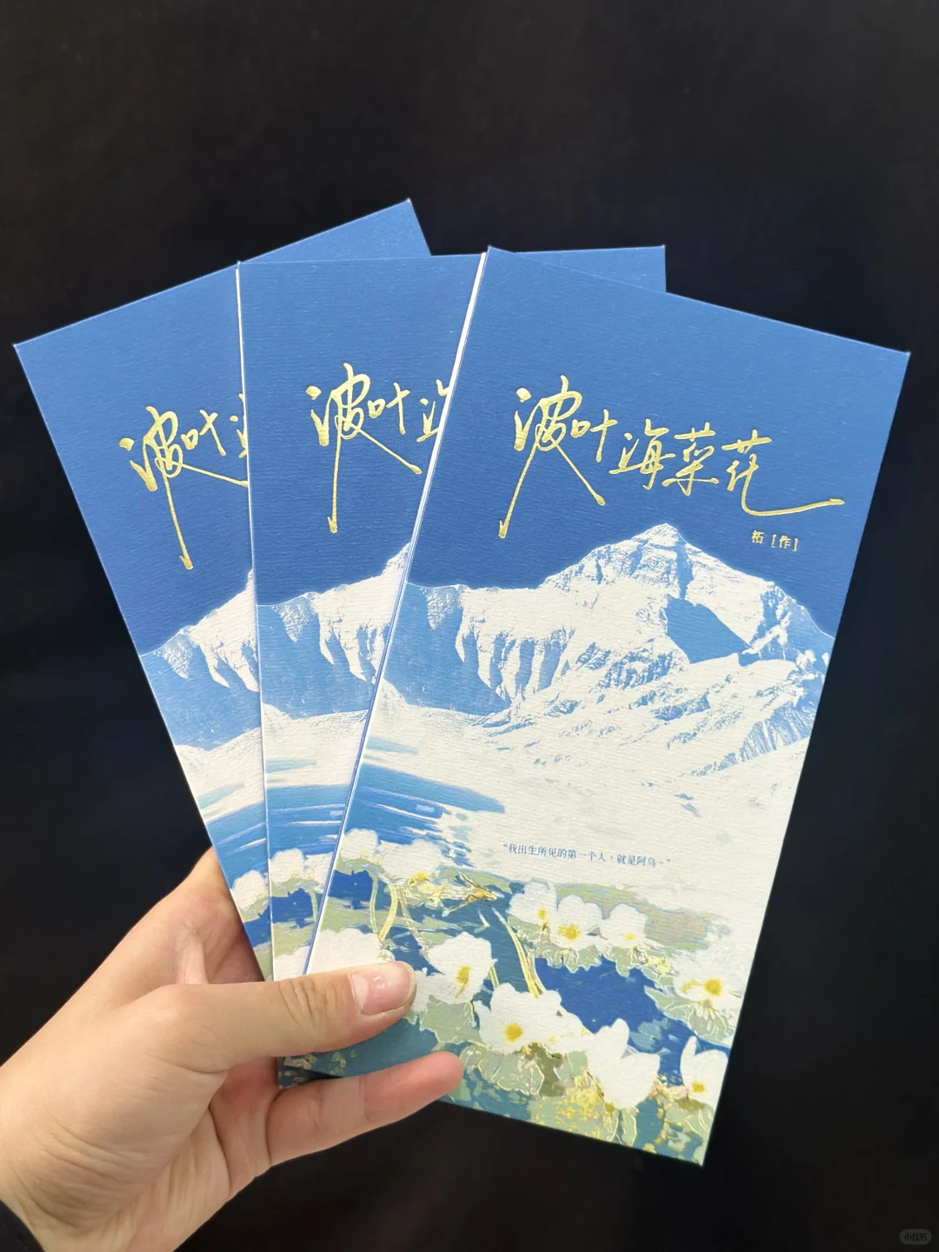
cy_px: 626
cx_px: 470
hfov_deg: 30.3
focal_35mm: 48
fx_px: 1736
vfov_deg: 39.7
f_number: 1.78
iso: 125
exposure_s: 1/92
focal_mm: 6.86
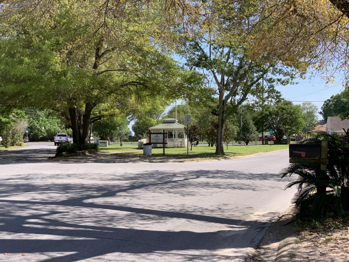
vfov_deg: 28.0
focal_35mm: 52
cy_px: 131
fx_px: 524
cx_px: 174
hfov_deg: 36.8
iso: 16
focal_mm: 6
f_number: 2.4
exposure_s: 1/494
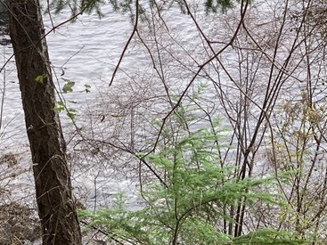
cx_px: 10
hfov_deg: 13.5
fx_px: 1369
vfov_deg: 10.2
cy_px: 57
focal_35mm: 145
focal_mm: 6
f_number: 2.4
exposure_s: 1/122
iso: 40
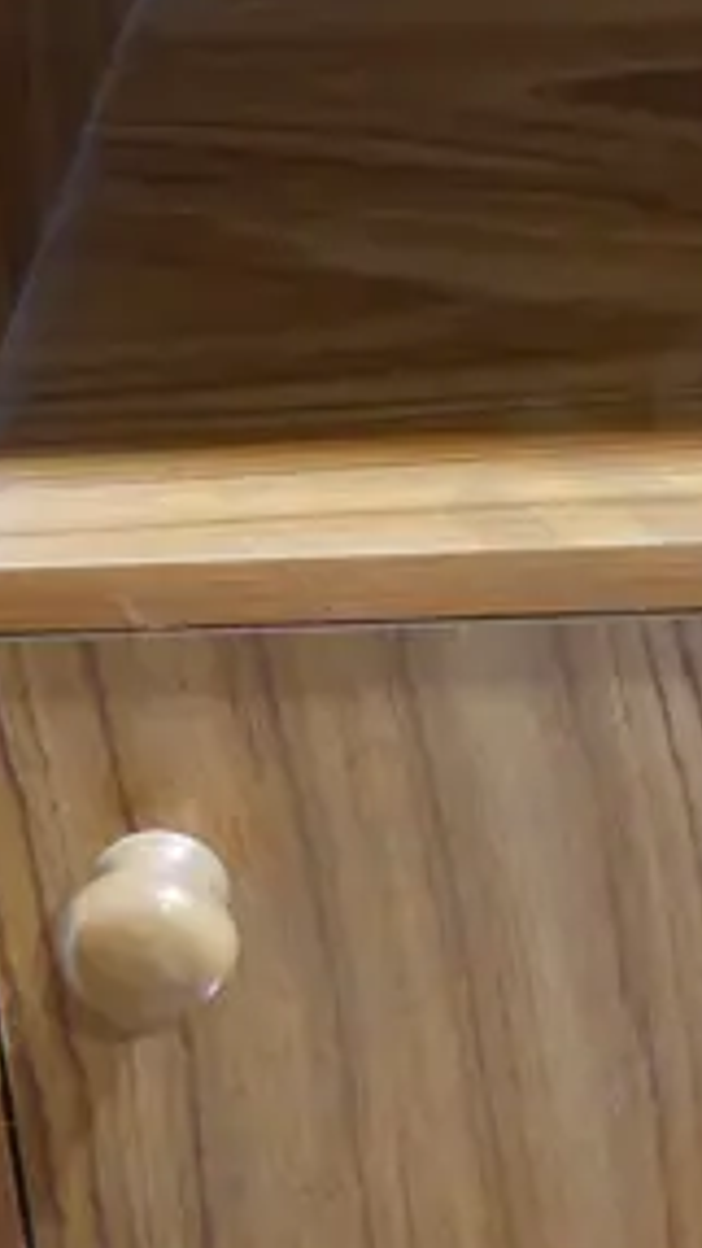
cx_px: 1031
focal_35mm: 117
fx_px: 3869
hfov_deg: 10.1
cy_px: 31
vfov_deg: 17.9
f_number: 3.6
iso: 1000
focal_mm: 15
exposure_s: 1/60
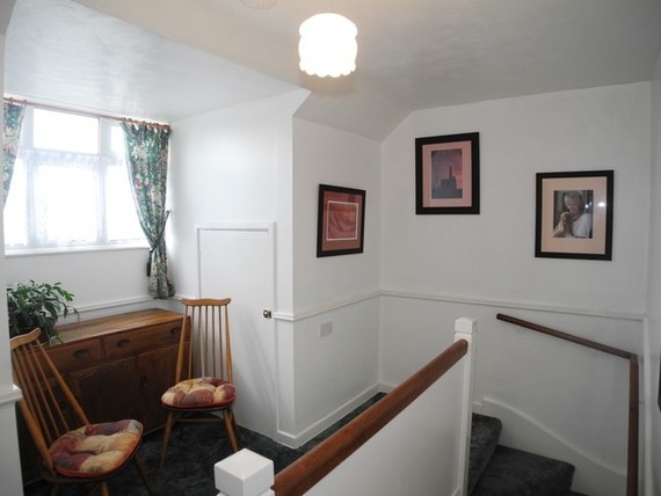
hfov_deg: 63.4
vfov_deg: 49.8
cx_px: 330
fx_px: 535
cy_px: 248
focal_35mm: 28
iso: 100
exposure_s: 1/30
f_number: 2.8
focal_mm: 6
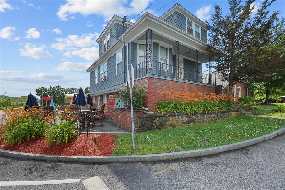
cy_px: 95
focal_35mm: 15
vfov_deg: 77.3
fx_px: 119
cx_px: 142
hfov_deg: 100.4
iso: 500
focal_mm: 10
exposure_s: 1/160
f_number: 9
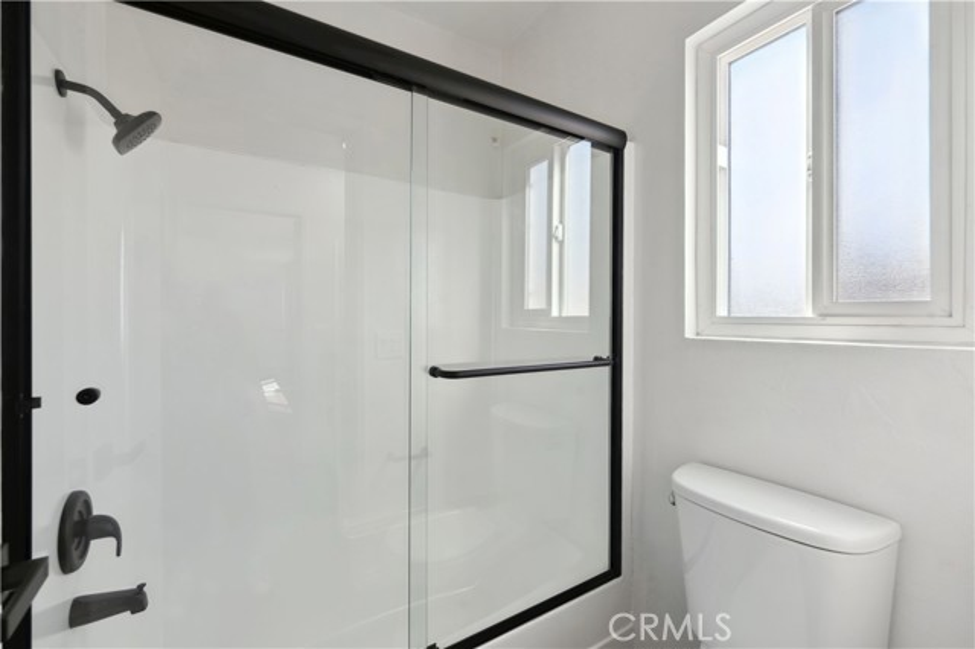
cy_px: 324
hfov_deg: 104.3
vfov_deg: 81.1
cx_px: 488
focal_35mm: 14
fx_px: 379
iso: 100
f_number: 9
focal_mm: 14
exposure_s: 1/125
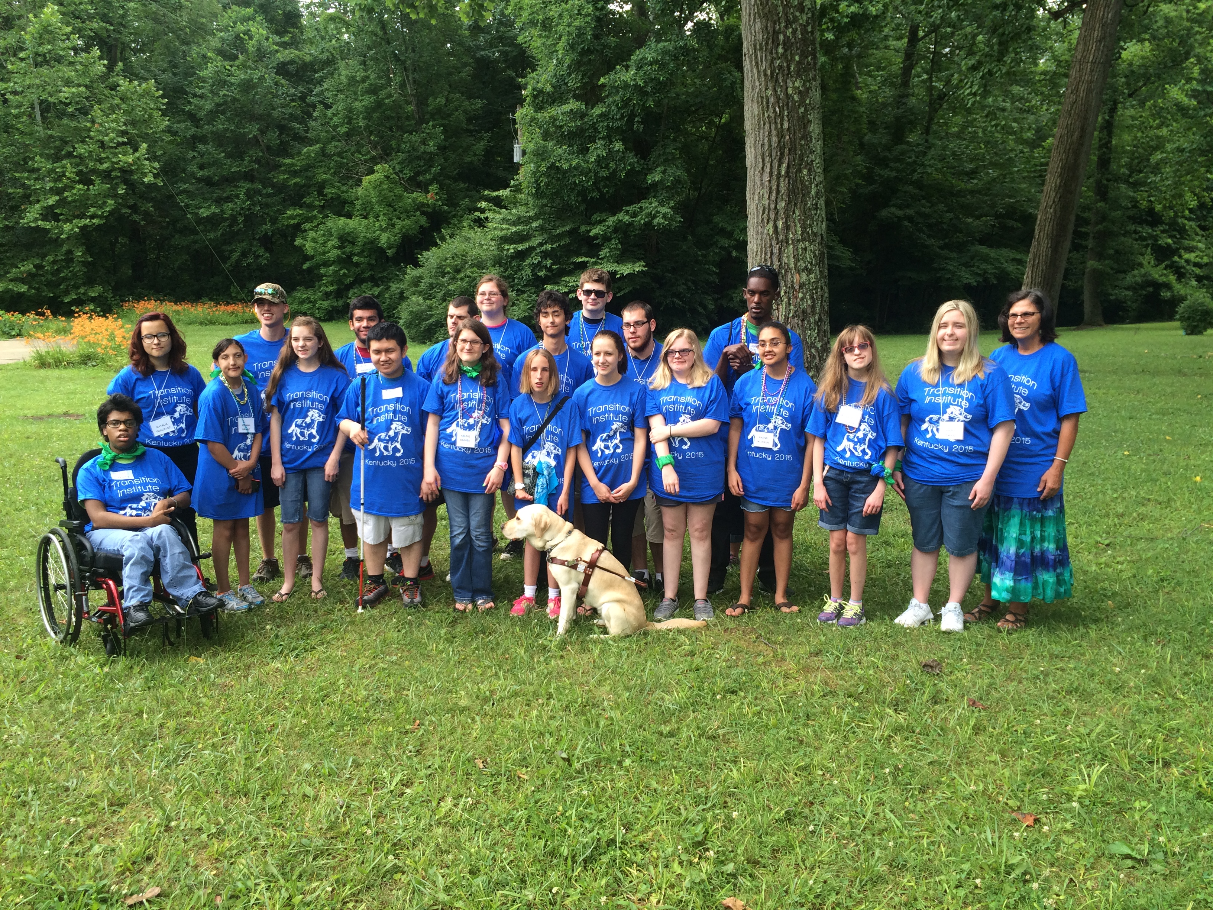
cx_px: 606
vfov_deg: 48.2
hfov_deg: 61.7
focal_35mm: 29
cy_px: 455
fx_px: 1016
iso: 32
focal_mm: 4.15
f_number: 2.2
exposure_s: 1/179
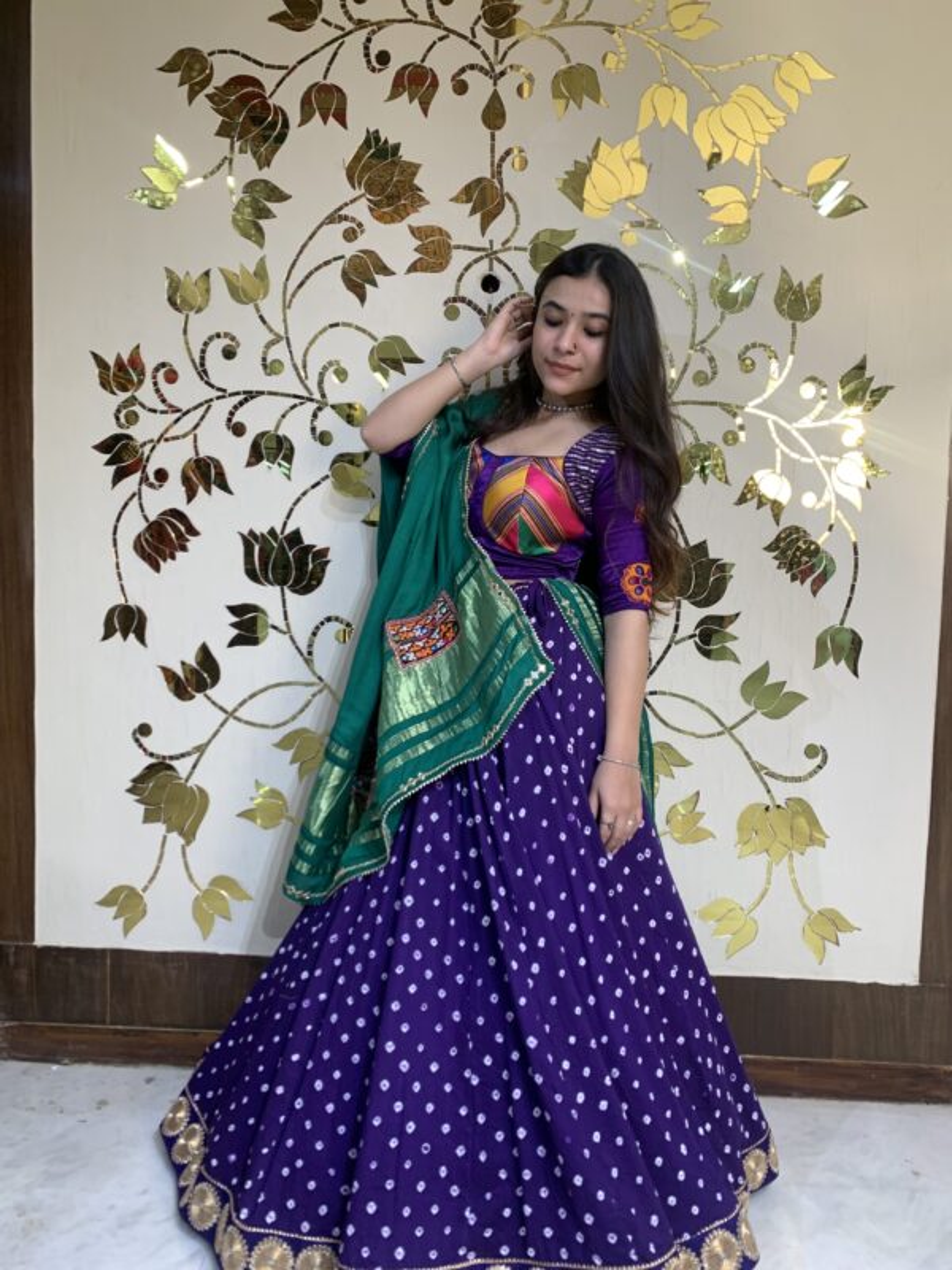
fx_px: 953
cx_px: 476
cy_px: 635
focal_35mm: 26
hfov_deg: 53.1
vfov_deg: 67.3
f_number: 1.8
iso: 64
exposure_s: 1/100
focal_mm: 4.25
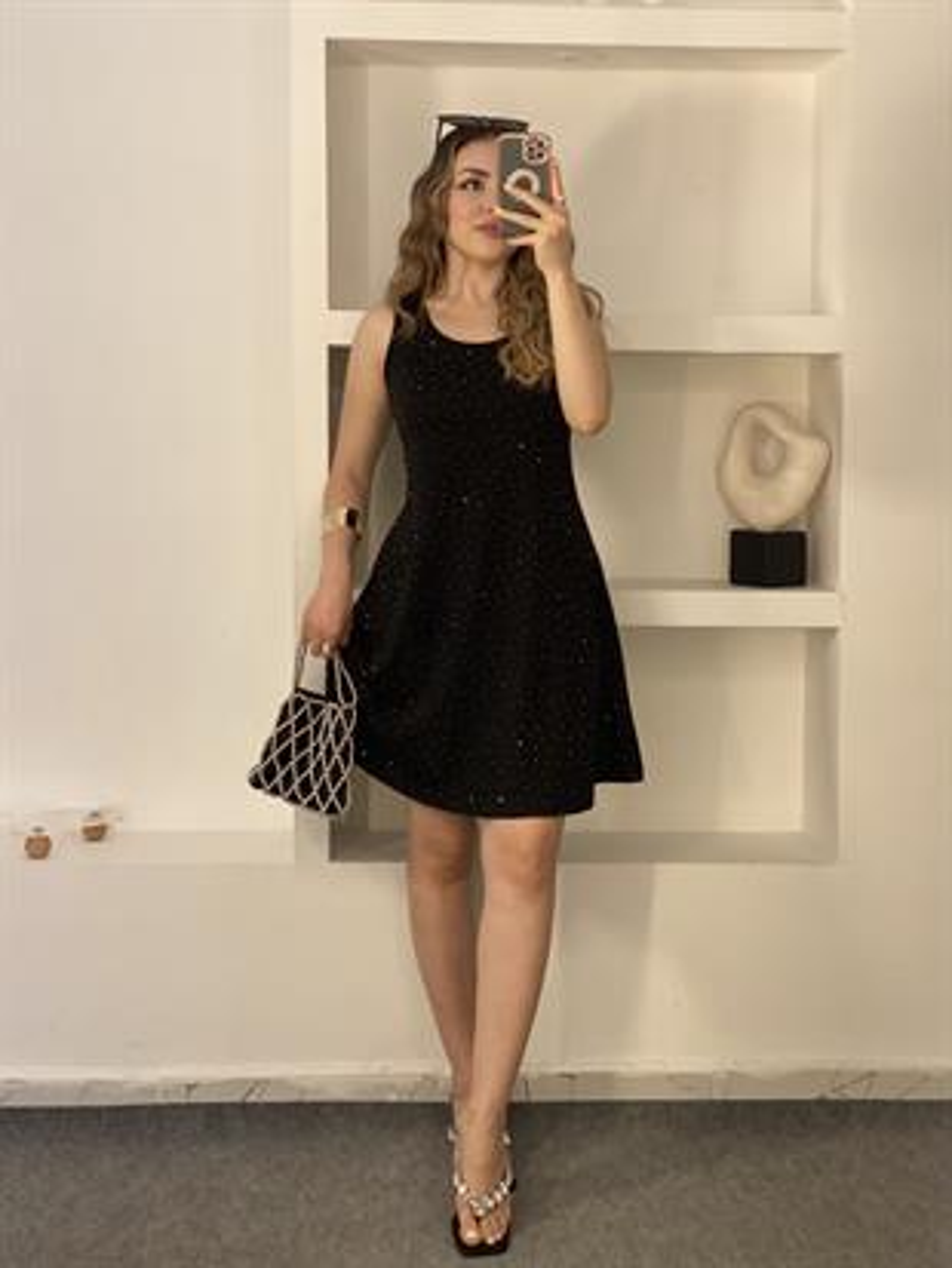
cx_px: 476
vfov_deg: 36.8
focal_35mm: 52
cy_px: 634
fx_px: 1906
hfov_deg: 28.0
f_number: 2
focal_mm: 6
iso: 250
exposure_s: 1/33
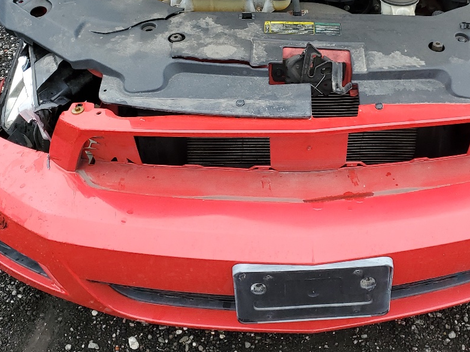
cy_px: 82
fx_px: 720
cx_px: 319
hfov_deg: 35.8
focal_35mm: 53
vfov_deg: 27.1
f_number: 1.5
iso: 50
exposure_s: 1/244
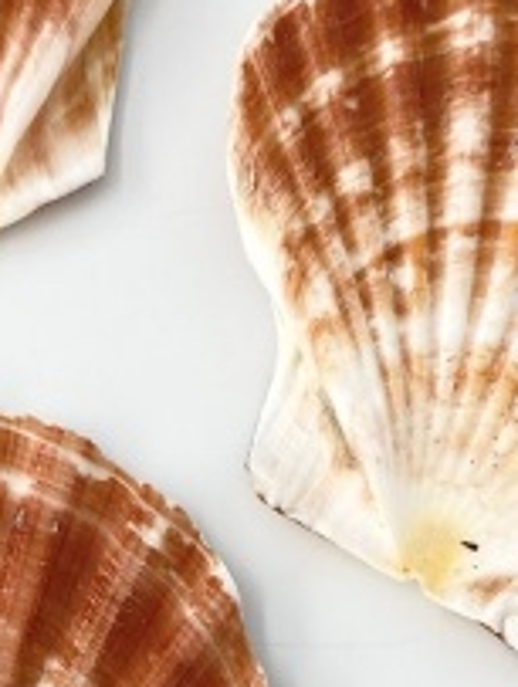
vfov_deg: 17.2
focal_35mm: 109
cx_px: 37
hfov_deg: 13.5
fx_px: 2168
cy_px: 838
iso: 32
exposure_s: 1/285
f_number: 1.8
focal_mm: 4.25
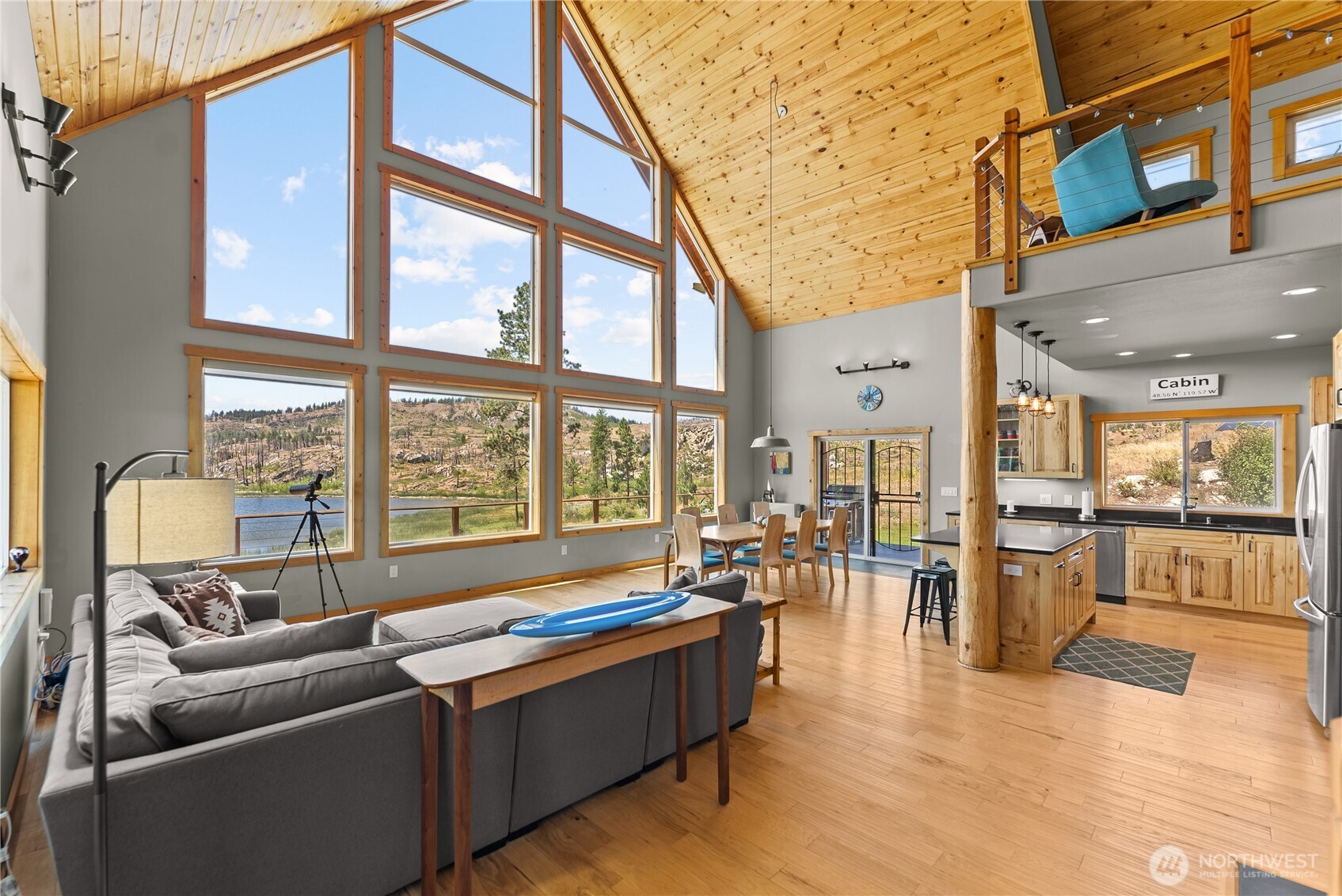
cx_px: 671
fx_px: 548
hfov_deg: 101.5
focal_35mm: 15
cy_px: 448
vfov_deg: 78.5
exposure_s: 1/5
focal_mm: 14.7
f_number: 5.6
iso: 200
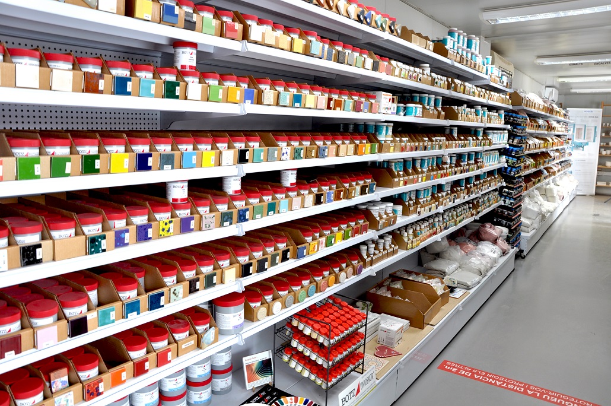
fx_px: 458
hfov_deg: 67.4
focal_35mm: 27
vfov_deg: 47.8
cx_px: 306
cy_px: 203
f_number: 6.3
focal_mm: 18
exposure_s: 1/13
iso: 200
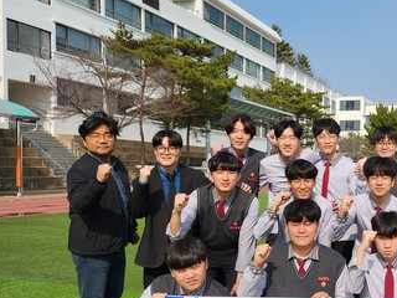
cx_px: 345
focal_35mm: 45
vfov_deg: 32.0
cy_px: 189
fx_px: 516
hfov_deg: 39.5
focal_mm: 5
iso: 50
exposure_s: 1/4187
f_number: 1.8
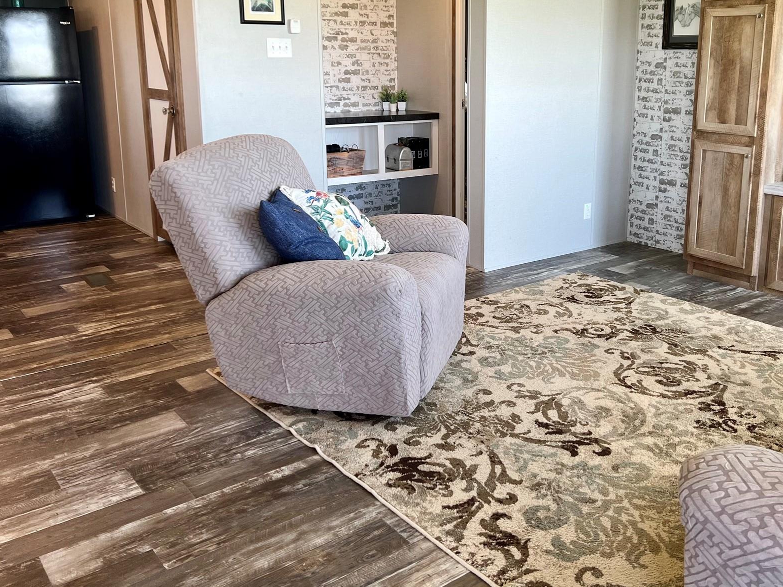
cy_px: 205
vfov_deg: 41.4
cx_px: 463
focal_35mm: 34
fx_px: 769
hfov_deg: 53.6
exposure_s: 1/120
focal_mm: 5.7
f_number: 1.5
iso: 100
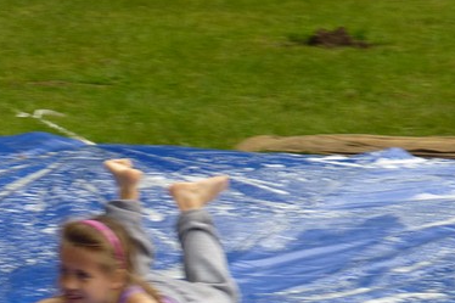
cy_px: 245
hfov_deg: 4.7
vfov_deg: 3.1
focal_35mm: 443
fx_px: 5596
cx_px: 111
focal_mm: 35.6
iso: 100
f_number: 5.5
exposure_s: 1/125
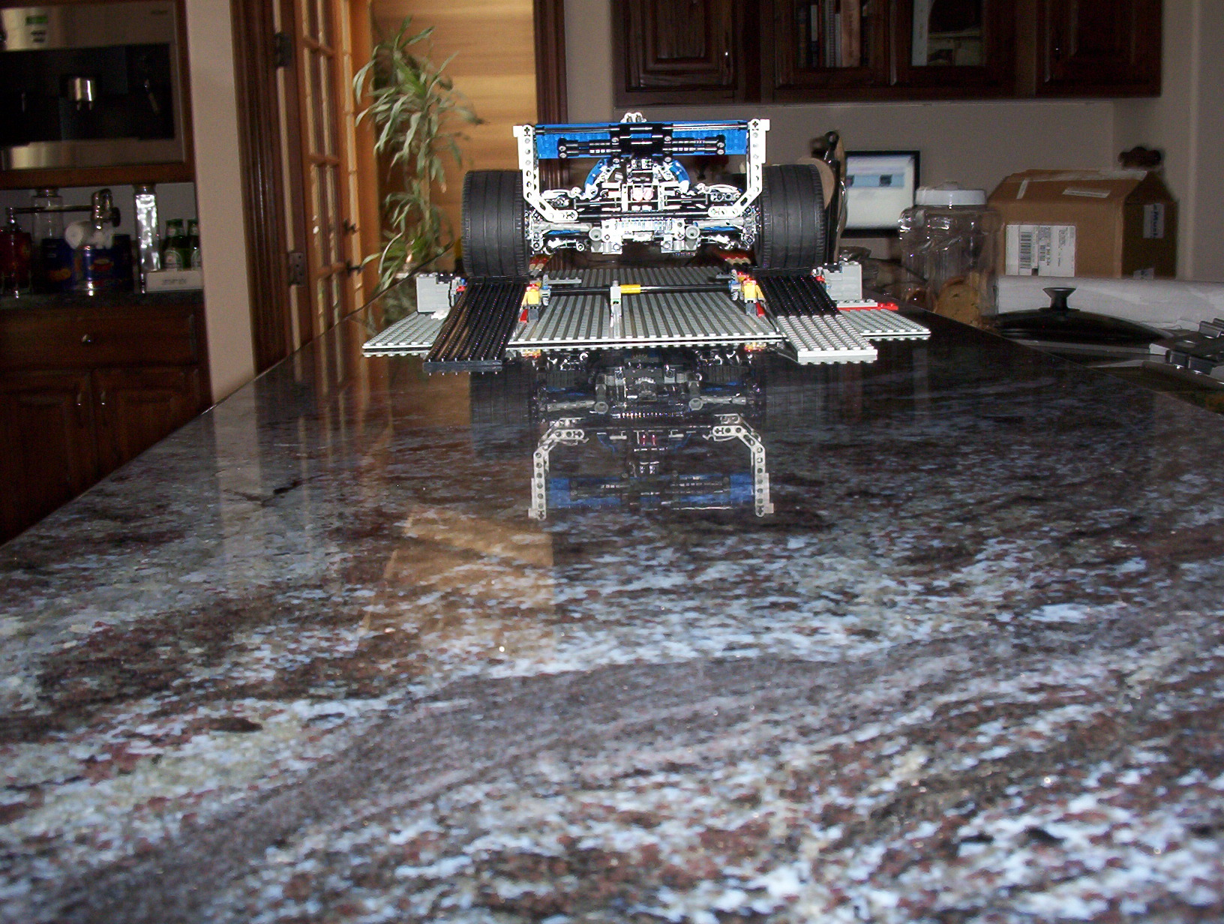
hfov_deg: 47.8
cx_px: 612
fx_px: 1382
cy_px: 462
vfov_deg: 37.0
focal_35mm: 39
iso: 140
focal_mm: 6
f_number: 4.5
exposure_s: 1/30
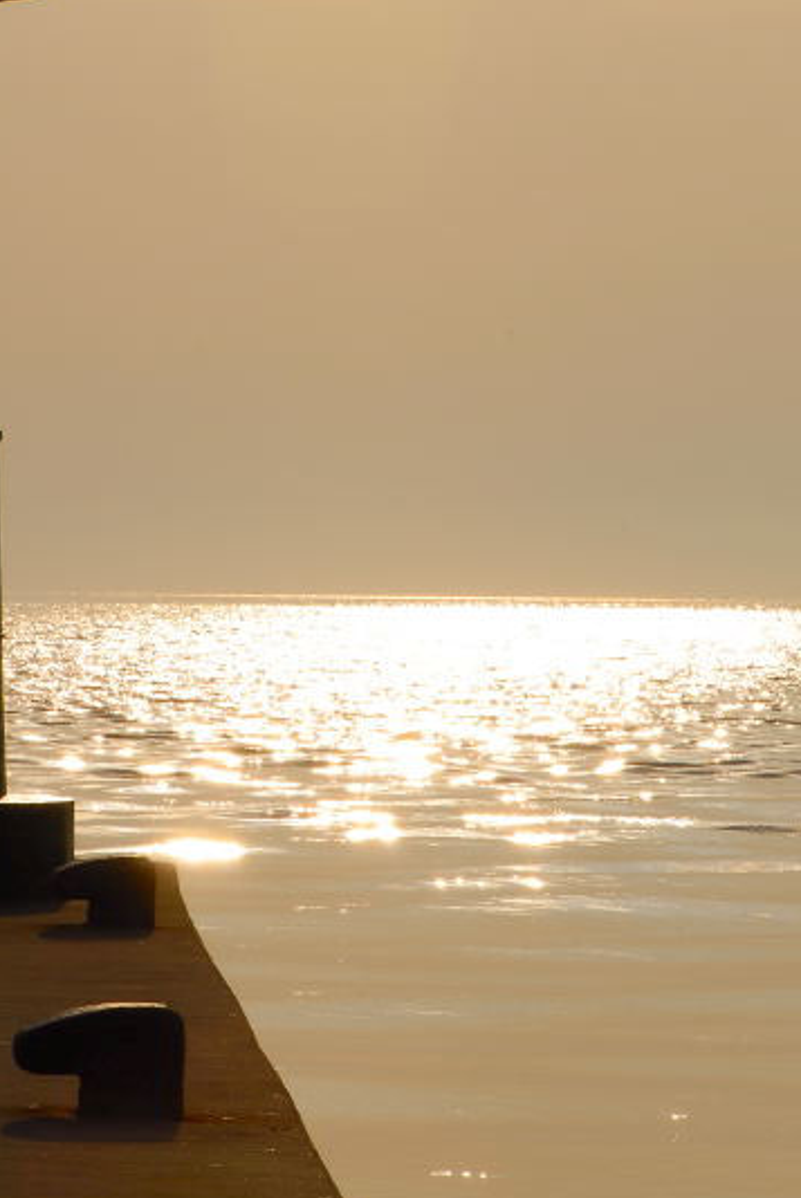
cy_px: 478
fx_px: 7852
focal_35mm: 236
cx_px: 288
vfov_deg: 8.7
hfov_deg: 5.8
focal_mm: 105
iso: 100
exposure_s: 1/125
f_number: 22
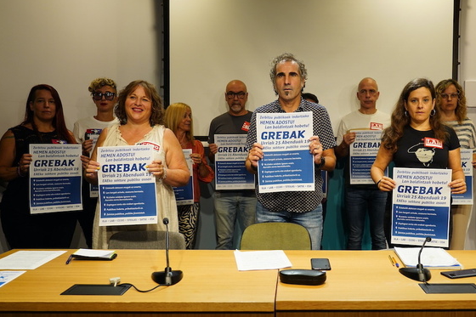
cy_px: 160
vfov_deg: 37.8
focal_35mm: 35
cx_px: 307
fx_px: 463
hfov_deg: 53.6
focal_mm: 27
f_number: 4
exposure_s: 1/200
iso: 320
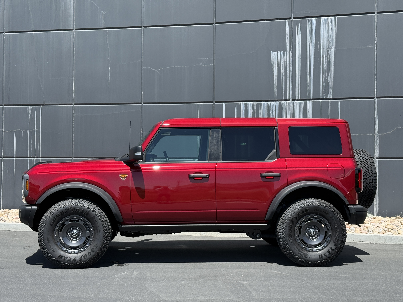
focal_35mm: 48
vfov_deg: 30.3
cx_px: 202
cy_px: 151
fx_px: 559
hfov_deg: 39.7
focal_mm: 6.76
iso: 100
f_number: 1.78
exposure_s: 1/2577
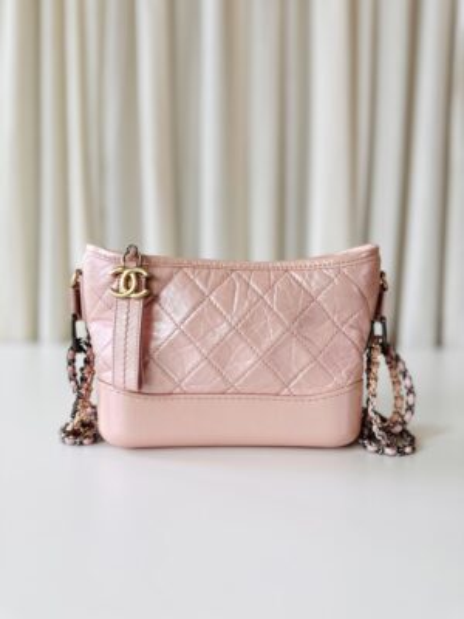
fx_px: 429
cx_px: 232
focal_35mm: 24
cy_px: 310
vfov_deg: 71.6
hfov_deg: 56.8
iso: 64
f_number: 1.78
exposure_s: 1/132
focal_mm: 6.86
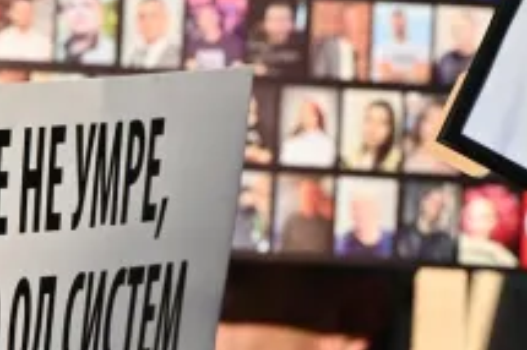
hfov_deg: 3.3
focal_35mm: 620
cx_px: -69
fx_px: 9069
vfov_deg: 2.2
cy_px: 213
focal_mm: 175
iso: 125
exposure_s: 1/2500
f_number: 4
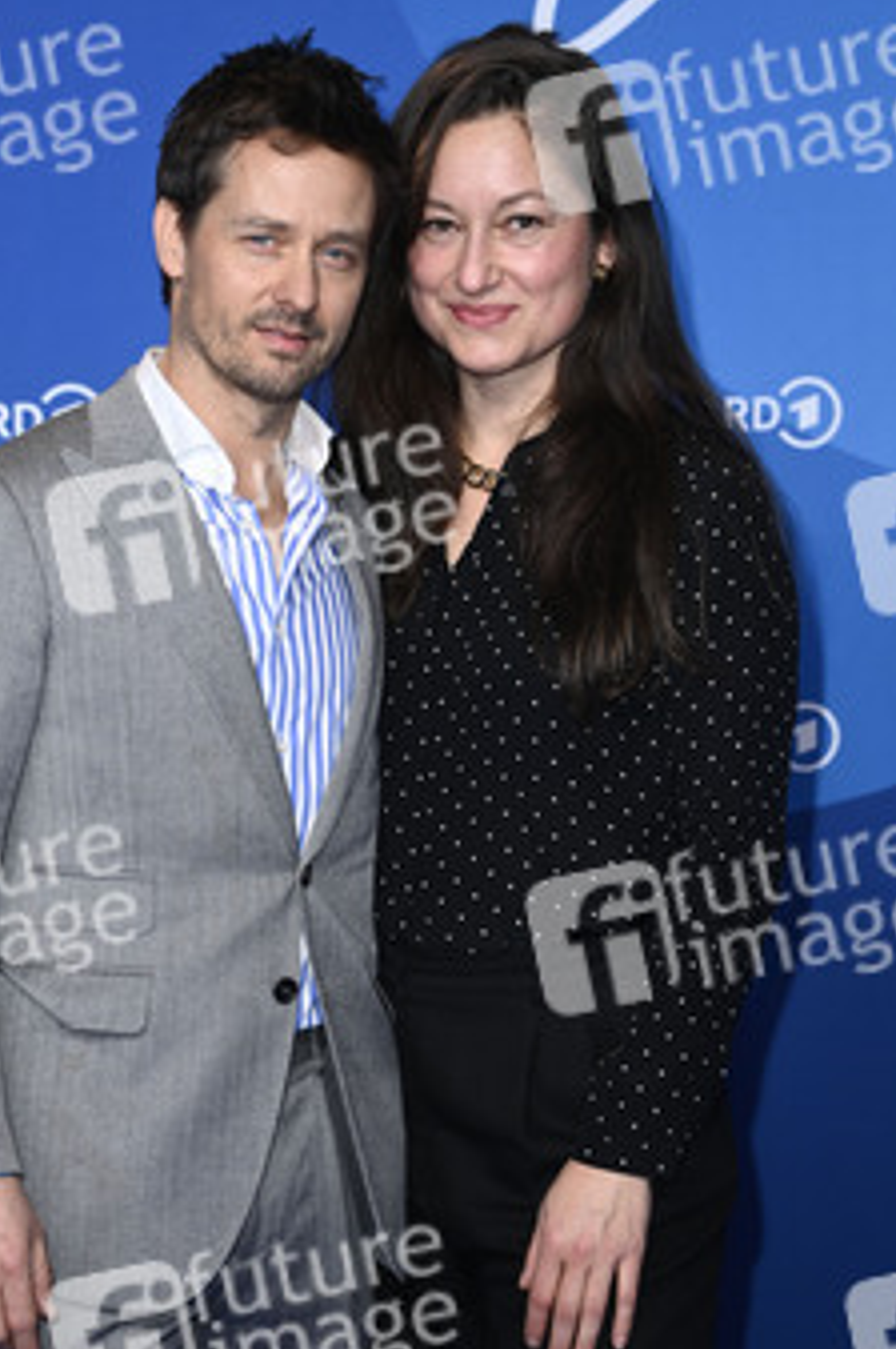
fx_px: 3778
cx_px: 368
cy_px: 721
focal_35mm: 101
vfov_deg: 20.2
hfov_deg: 13.5
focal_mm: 85
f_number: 5.6
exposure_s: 1/250
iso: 1000
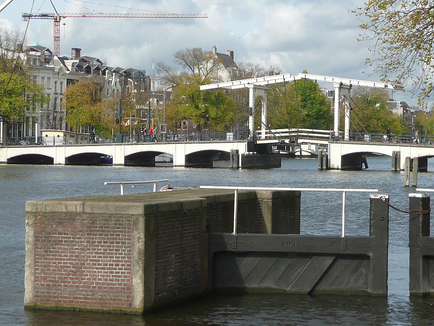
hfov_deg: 19.1
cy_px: 163
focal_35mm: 103
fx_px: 1291
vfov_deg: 14.4
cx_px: 217
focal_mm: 16.9
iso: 100
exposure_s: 1/500
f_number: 4.7
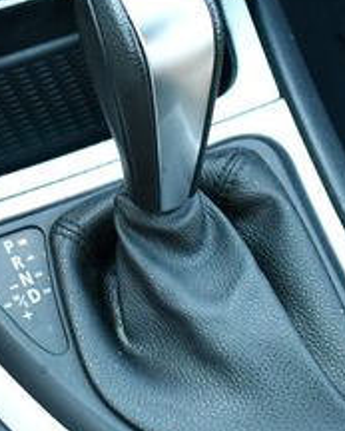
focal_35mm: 100
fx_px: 1275
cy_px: 78
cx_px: 179
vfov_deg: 19.0
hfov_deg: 15.4
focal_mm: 18
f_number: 3.5
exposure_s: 1/125
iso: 1800
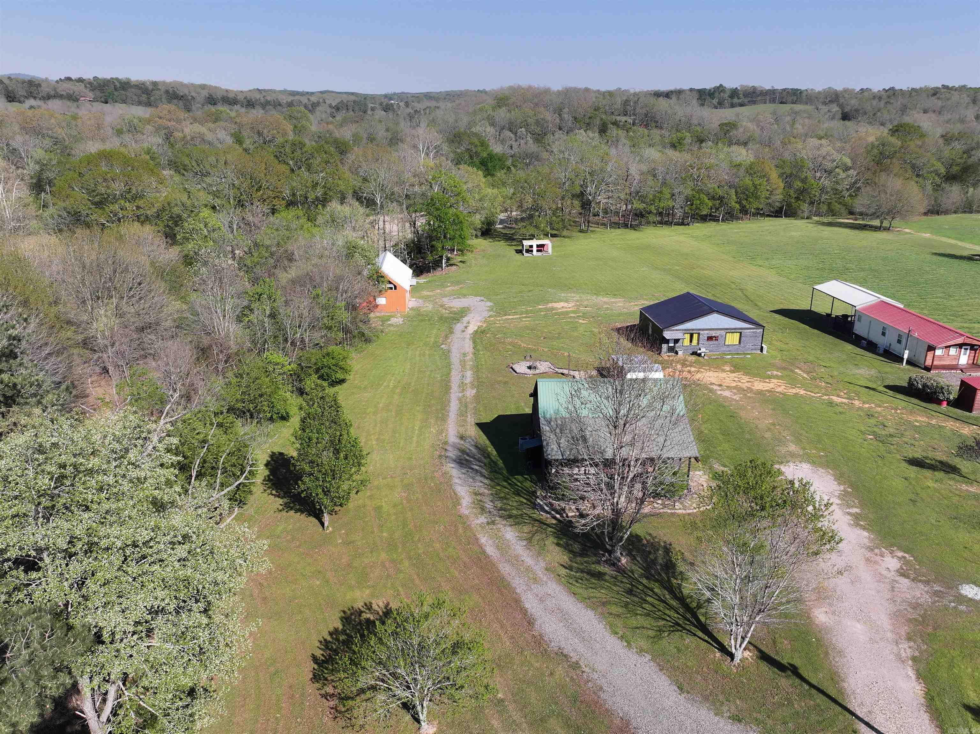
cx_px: 490
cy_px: 367
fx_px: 679
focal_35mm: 24
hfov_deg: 71.6
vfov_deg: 56.8
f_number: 2.8
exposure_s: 1/1600
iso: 100
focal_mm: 12.29
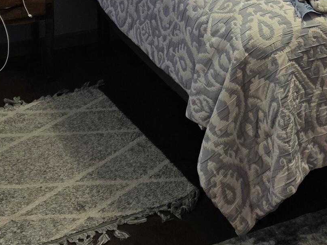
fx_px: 803
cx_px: 328
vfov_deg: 16.0
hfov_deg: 22.1
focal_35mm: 85
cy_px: -118
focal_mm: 6.3
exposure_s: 1/120
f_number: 1.7
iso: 200
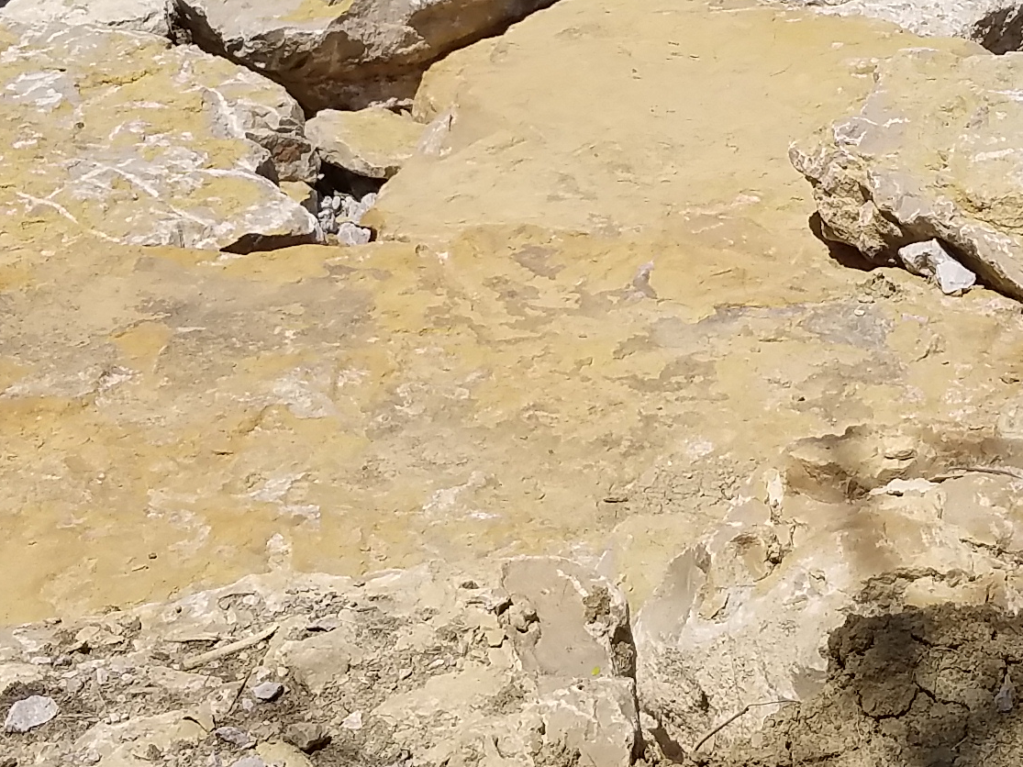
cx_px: 854
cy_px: -30
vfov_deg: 15.4
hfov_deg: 20.6
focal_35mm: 94
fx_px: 2778
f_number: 1.7
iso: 50
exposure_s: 1/4384
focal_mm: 4.2
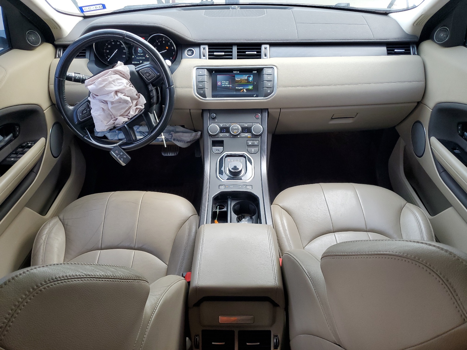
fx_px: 351
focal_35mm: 26
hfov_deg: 67.3
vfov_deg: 53.1
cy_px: 175
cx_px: 234
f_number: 1.5
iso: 79
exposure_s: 1/120
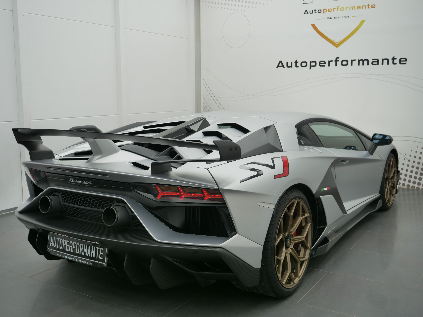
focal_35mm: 38
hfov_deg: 49.0
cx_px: 212
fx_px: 464
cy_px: 158
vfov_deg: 37.7
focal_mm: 19
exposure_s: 1/200
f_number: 3.4
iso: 200
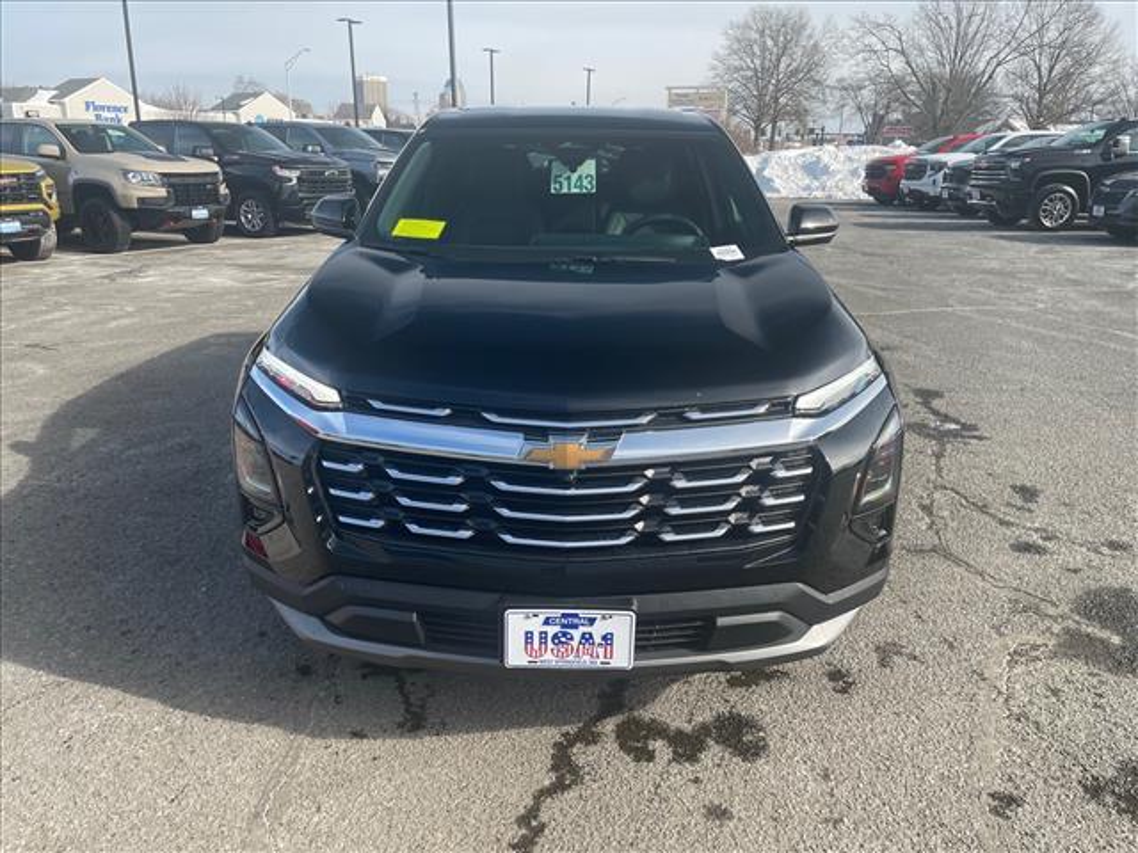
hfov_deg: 67.3
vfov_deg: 53.1
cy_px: 426
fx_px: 855
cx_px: 569
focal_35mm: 26
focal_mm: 4.2
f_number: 1.6
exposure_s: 1/796
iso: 32
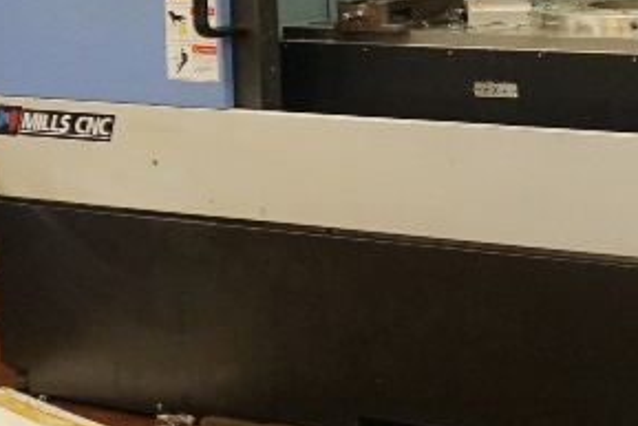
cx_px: 887
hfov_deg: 21.1
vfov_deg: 15.6
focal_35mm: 85
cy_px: -50
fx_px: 1507
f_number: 3.5
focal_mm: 16
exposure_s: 1/160
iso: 1600
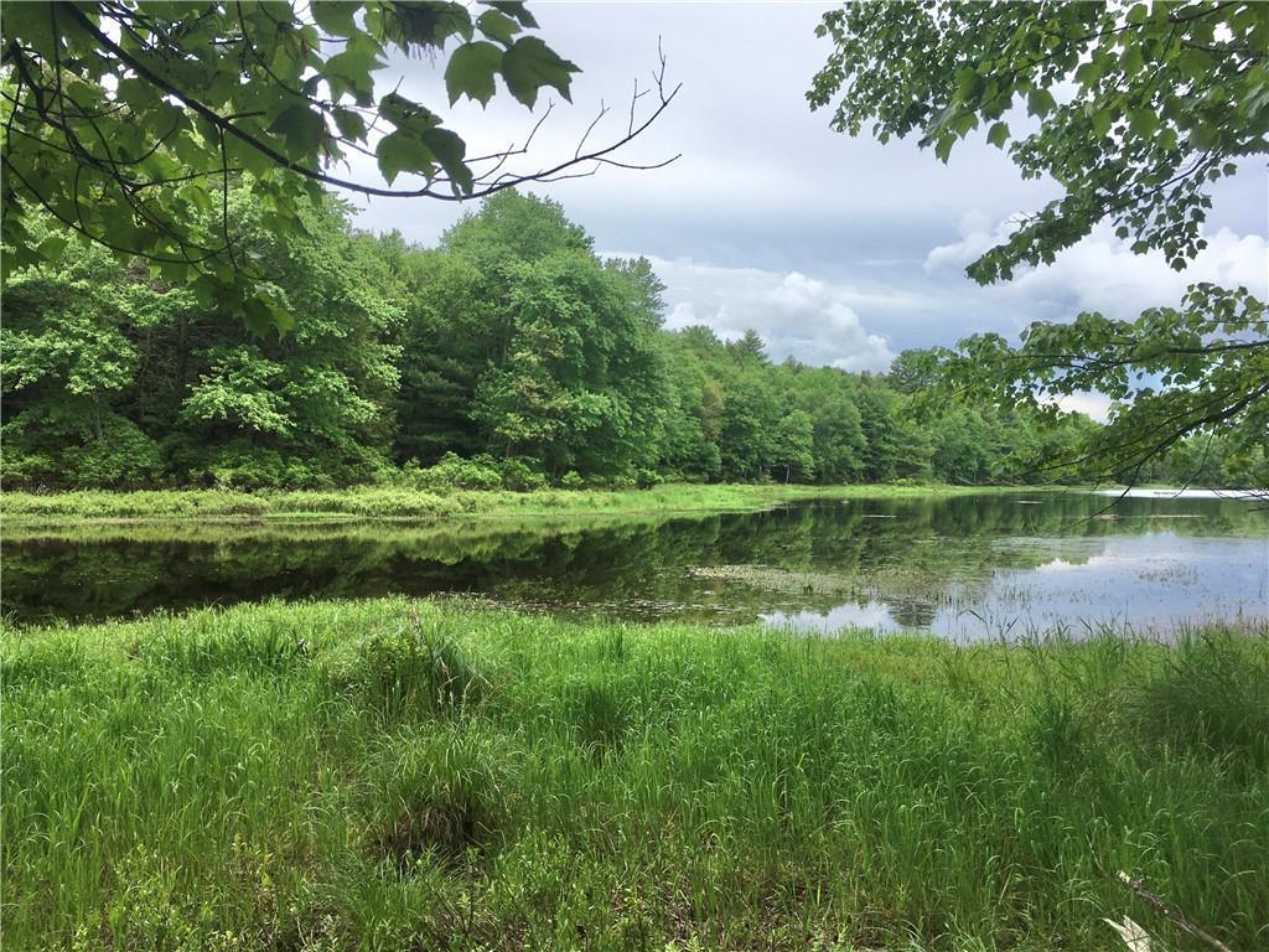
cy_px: 476
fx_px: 1063
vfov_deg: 48.2
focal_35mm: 29
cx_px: 634
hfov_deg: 61.7
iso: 25
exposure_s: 1/905
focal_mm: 4.15
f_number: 2.2
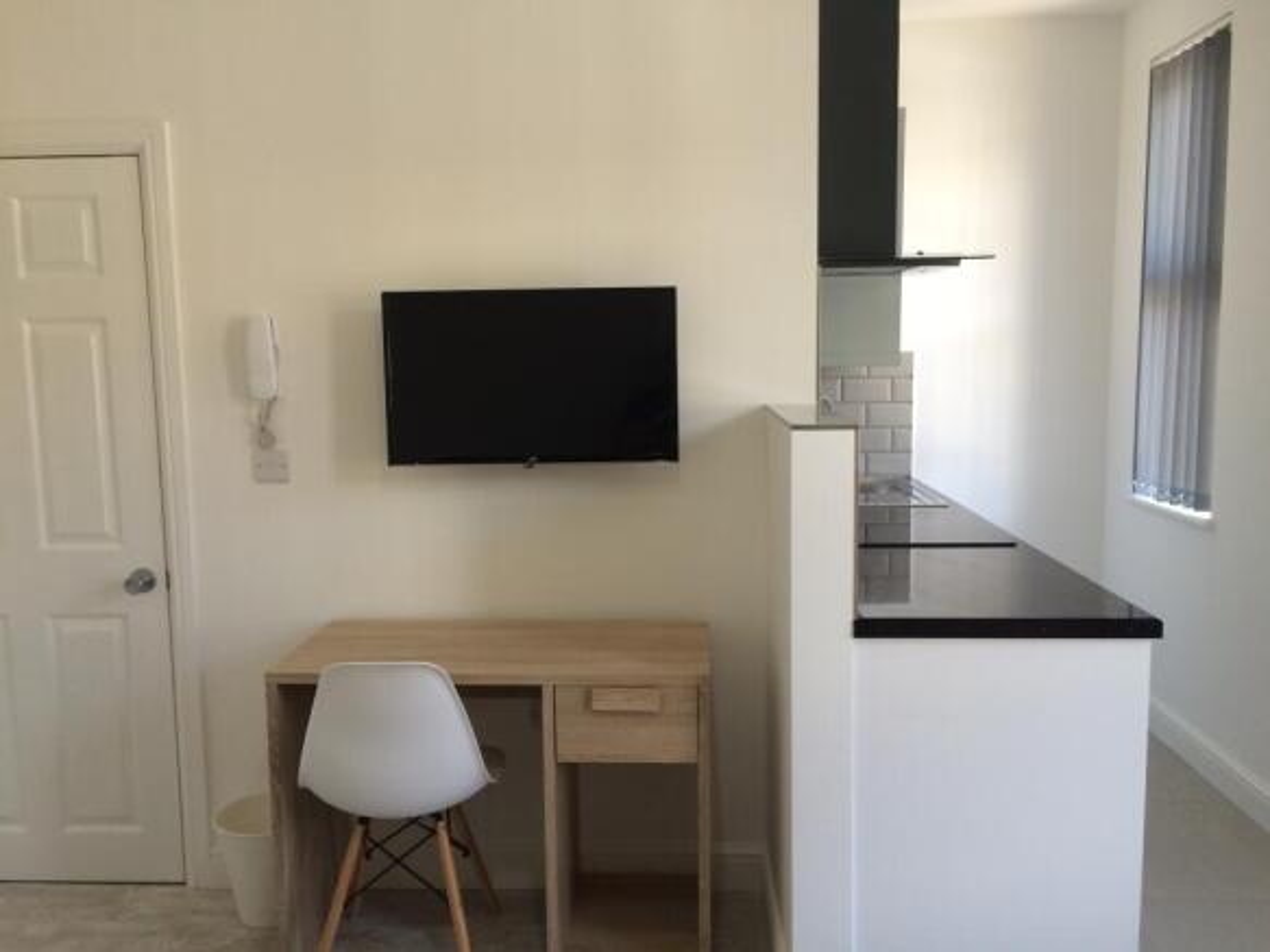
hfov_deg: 61.7
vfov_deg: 48.2
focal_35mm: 29
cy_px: 476
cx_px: 635
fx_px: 1064
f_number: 2.2
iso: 40
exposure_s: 1/33
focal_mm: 4.15
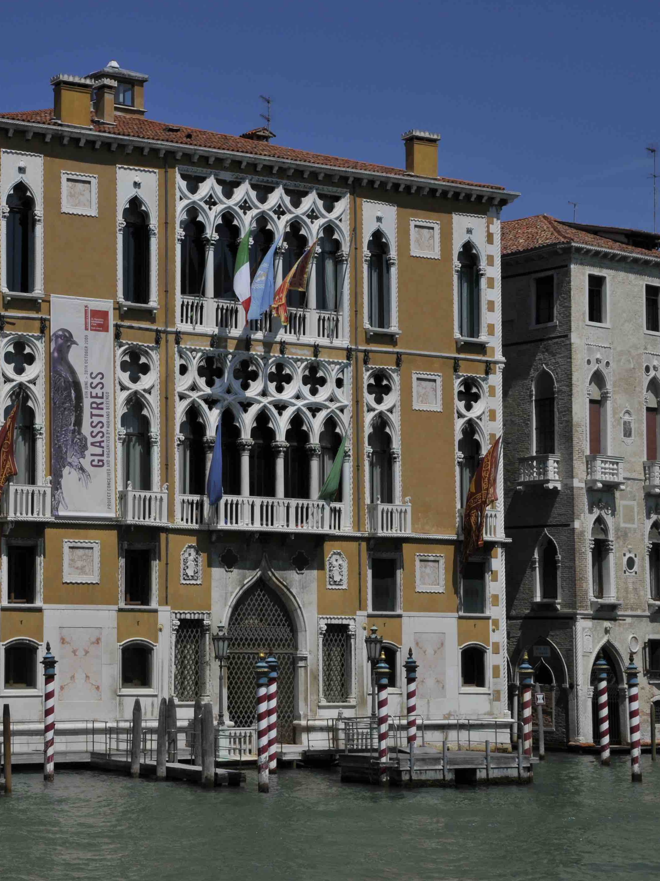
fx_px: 1951
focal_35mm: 77
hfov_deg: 18.9
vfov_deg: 25.4
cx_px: 58
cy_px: 442
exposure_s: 1/750
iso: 200
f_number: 13
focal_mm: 35
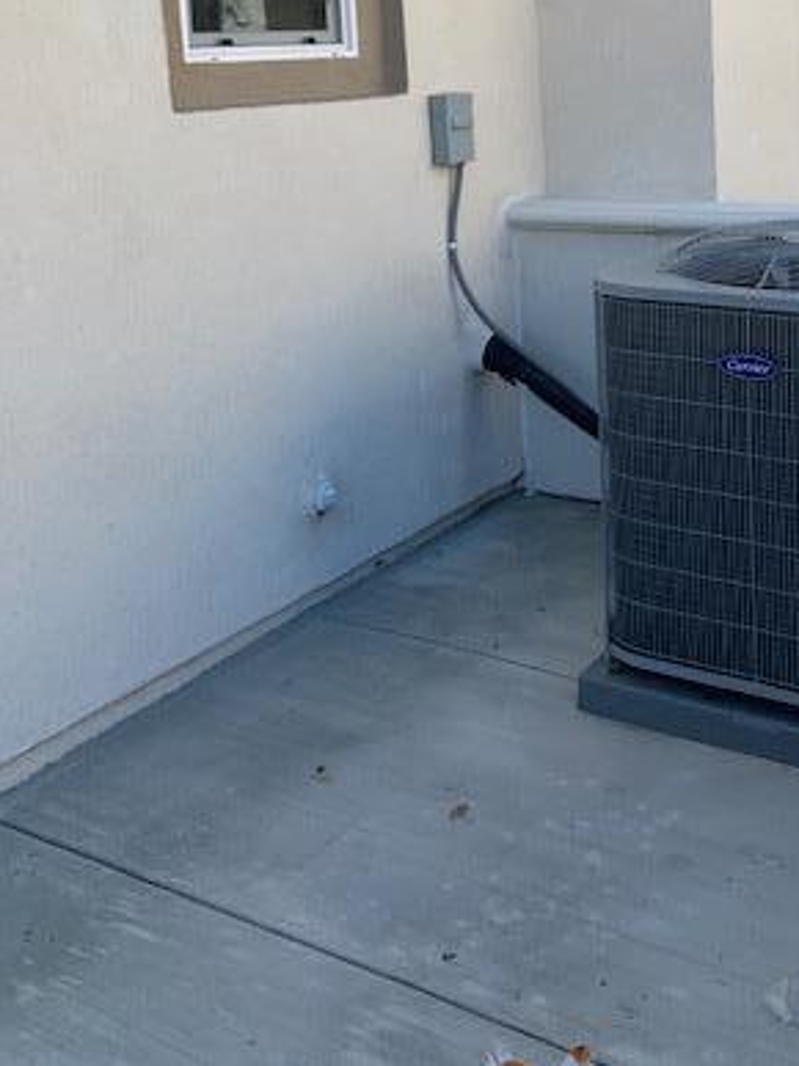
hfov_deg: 32.8
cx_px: 612
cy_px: 215
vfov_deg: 42.0
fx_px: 1324
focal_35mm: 43
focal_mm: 4.25
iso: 25
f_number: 1.8
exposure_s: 1/783
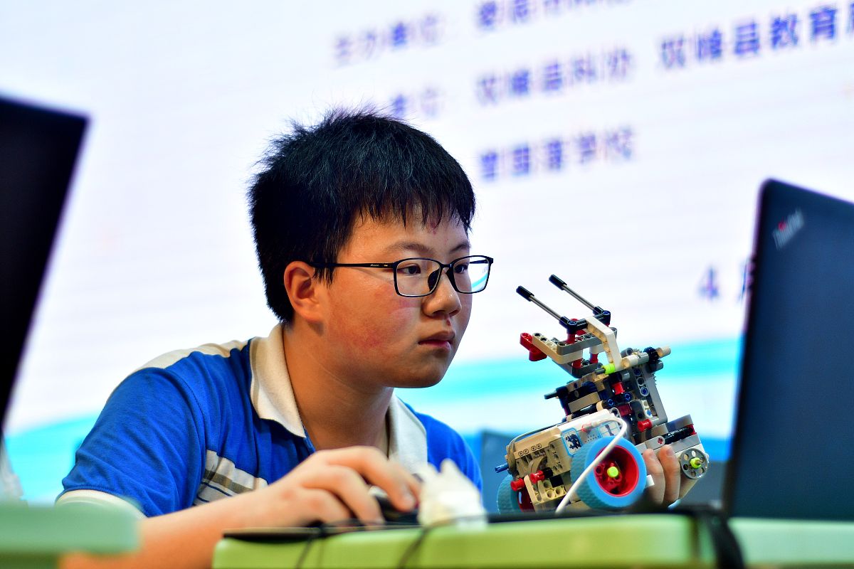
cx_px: 427
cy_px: 284
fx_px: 1779
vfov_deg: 18.2
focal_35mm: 75
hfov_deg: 27.0
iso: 320
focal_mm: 50
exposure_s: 1/320
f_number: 1.8
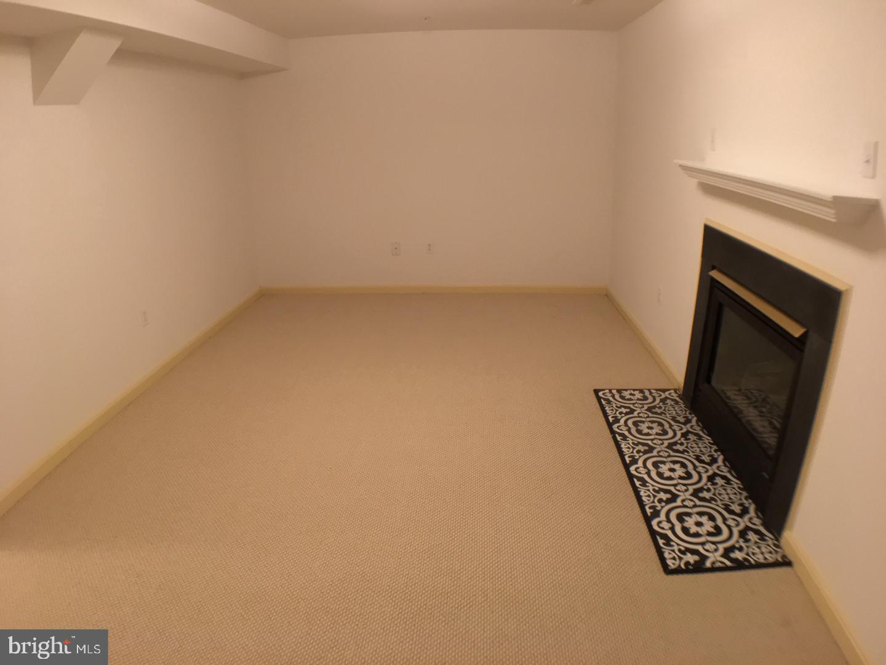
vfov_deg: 48.2
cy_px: 332
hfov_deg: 61.7
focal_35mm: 29
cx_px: 443
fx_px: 742
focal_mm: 4.15
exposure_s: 1/30
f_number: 2.2
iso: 125
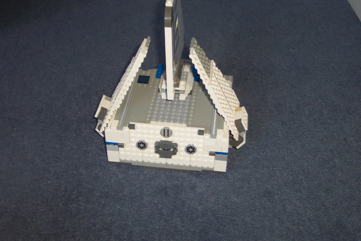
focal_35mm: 51
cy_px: 120
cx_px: 180
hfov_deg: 38.9
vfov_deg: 26.5
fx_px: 511
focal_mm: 10.7
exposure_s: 1/45
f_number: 3.4
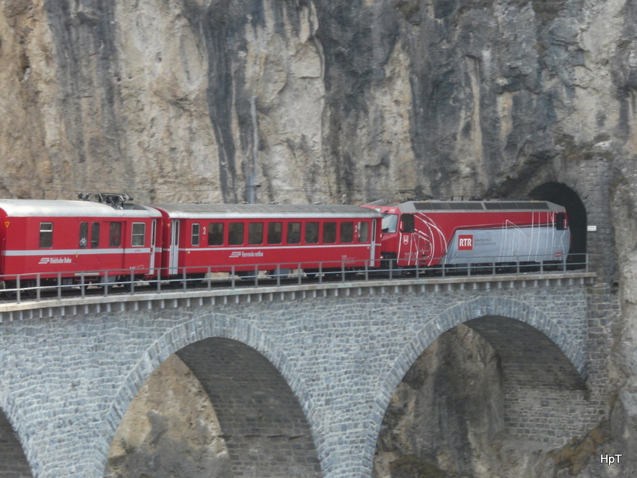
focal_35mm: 117
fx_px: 2153
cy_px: 239
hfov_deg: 16.8
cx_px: 318
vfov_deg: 12.7
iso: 100
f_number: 5.6
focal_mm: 19.2
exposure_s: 1/125
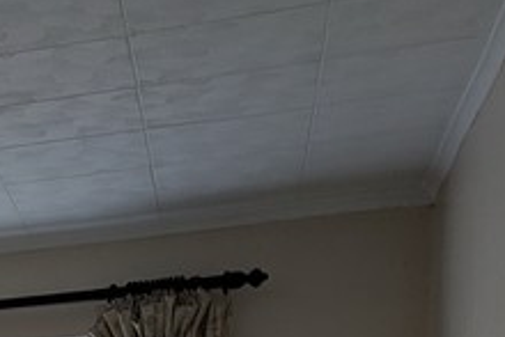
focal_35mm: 121
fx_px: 1698
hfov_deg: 14.2
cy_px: 831
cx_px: -496
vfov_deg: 9.9
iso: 61
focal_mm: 5.43
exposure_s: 1/100
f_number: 1.89
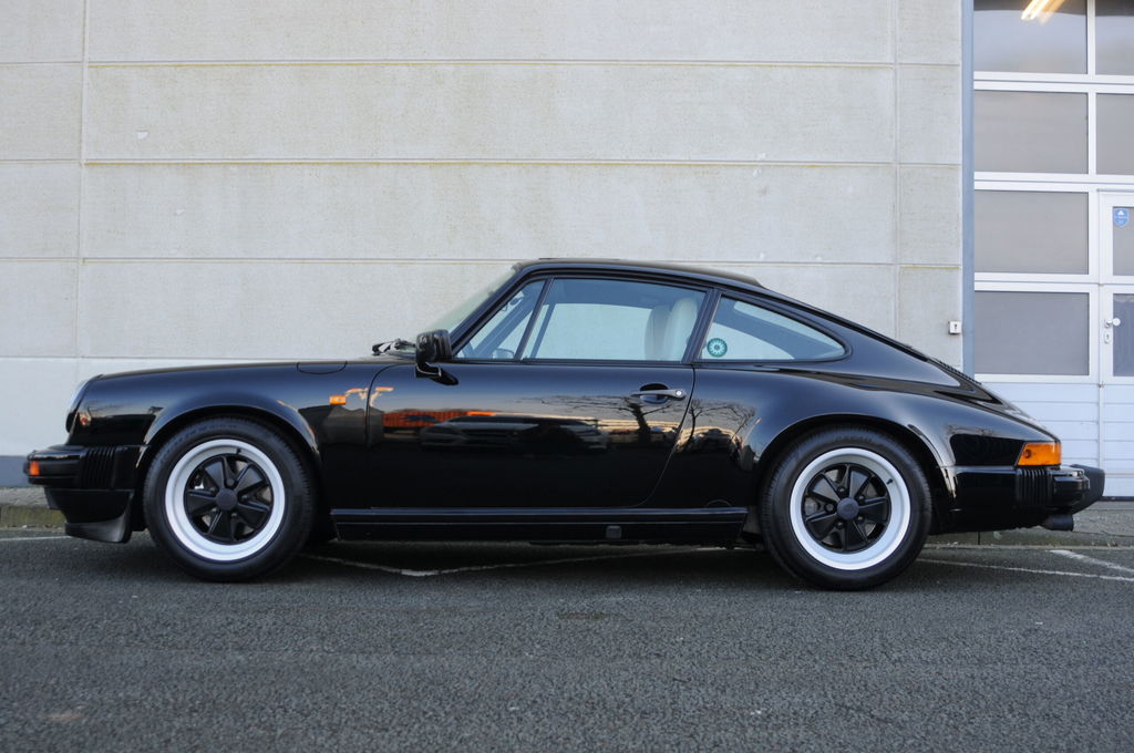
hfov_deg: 46.5
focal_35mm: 42
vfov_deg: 31.8
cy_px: 376
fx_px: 1321
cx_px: 567
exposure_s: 1/100
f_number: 5
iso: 200
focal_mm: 28
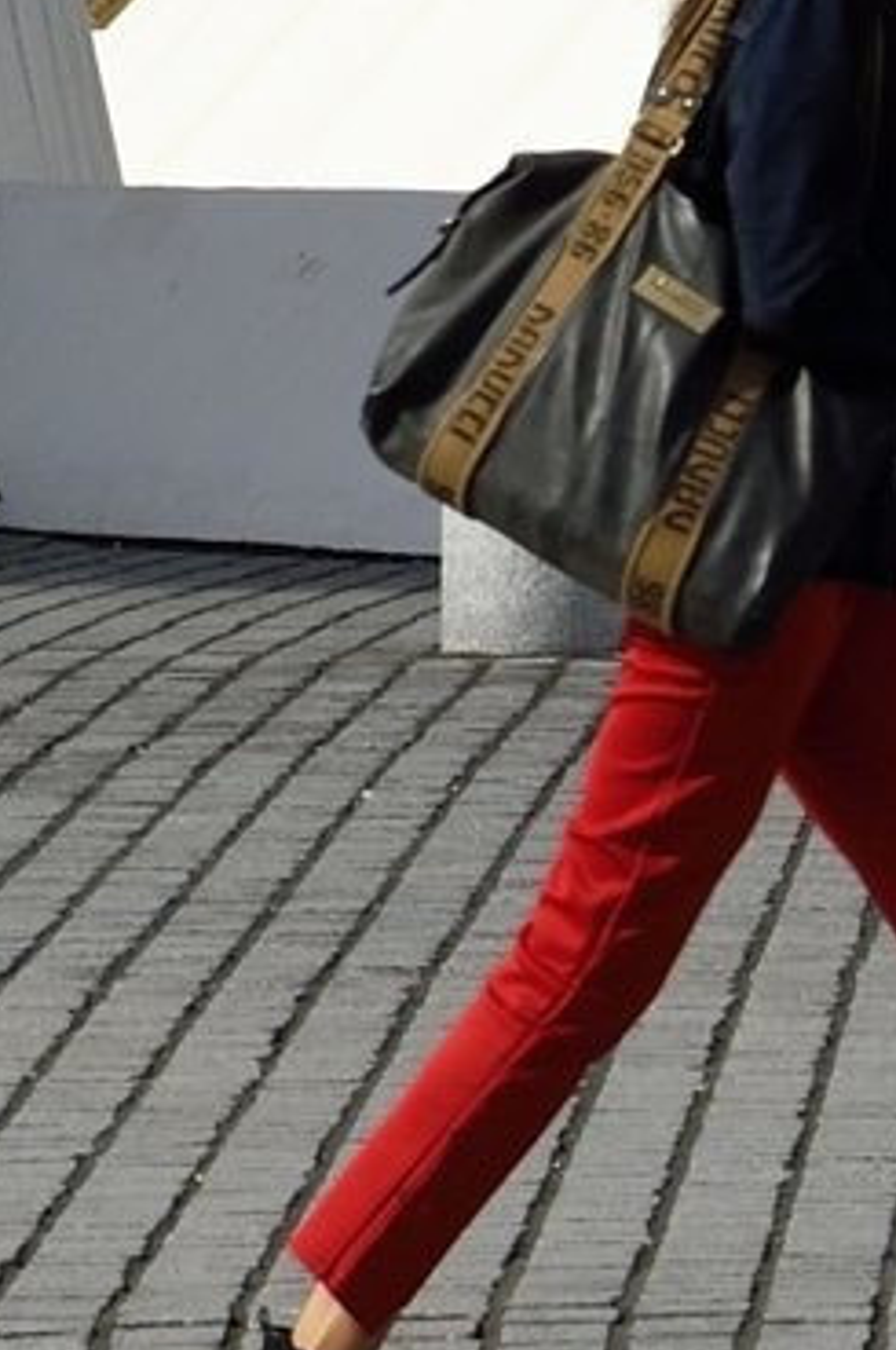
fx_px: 27328
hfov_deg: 1.9
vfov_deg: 2.8
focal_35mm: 730
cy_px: -2290
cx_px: 2143
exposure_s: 1/320
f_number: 16
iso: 200
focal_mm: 112
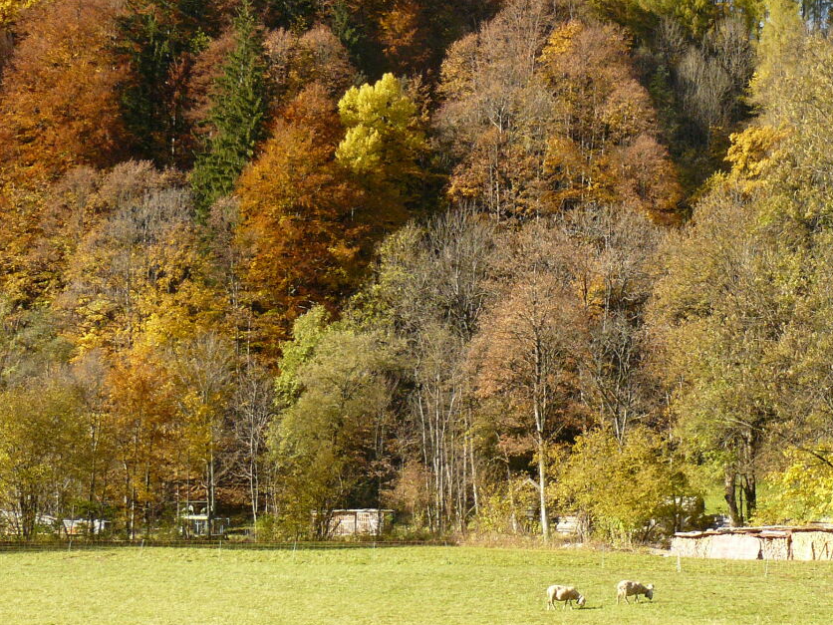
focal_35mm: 62
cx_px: 669
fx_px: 1492
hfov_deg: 30.4
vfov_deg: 23.6
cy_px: 242
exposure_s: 1/200
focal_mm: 6
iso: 200
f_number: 5.6
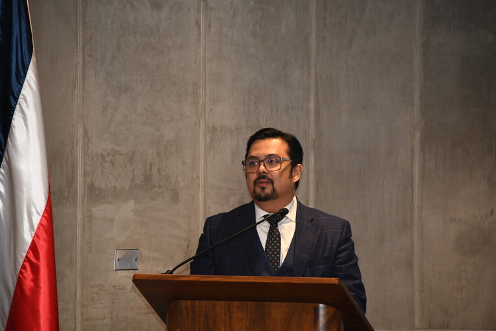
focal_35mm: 230
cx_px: 248
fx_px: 3168
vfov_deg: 6.0
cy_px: 166
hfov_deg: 9.0
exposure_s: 1/100
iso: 3200
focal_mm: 230
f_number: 5.6
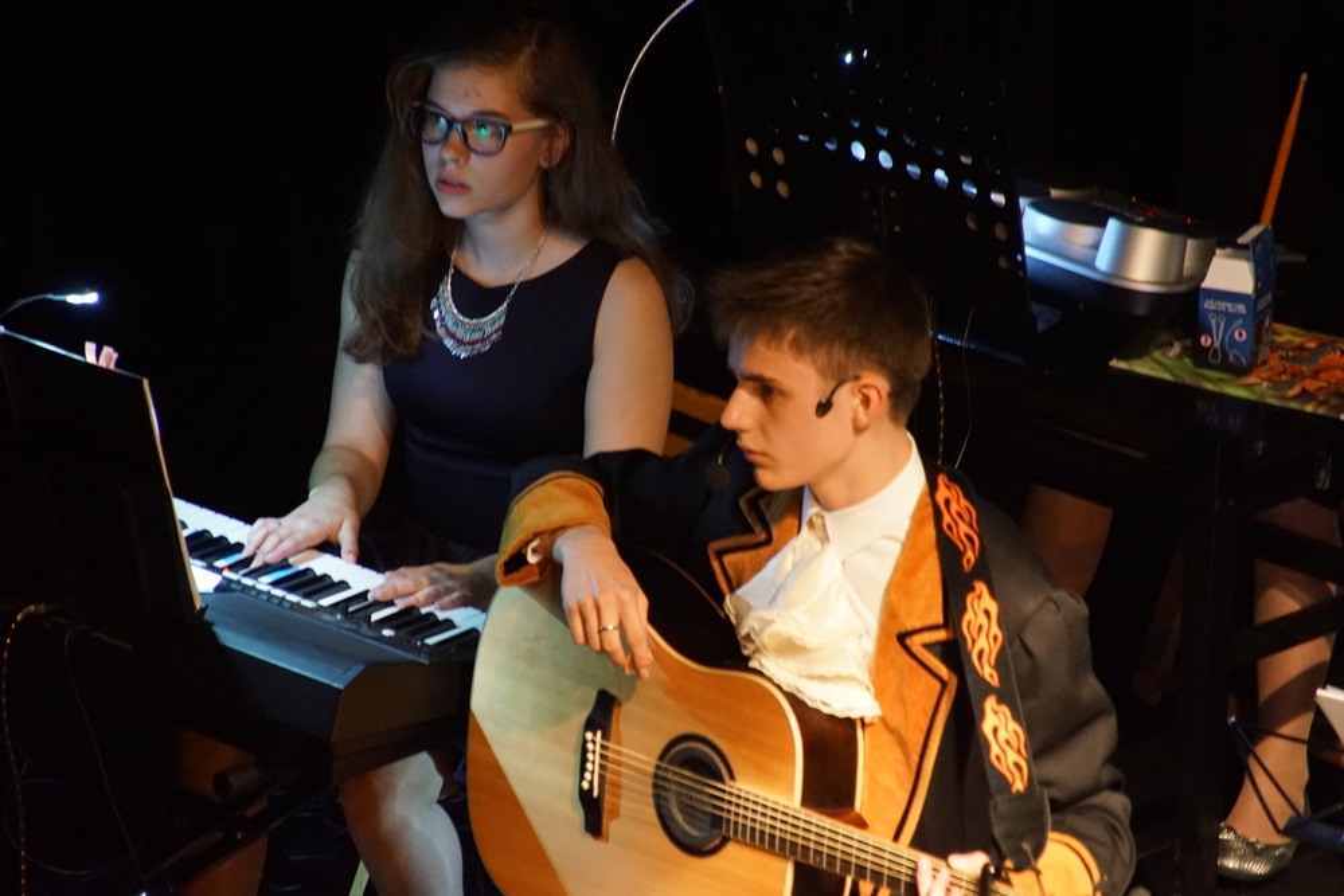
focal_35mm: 300
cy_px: 448
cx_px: 672
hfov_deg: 6.9
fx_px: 11201
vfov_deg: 4.6
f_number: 6.3
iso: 3200
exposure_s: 1/6
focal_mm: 200
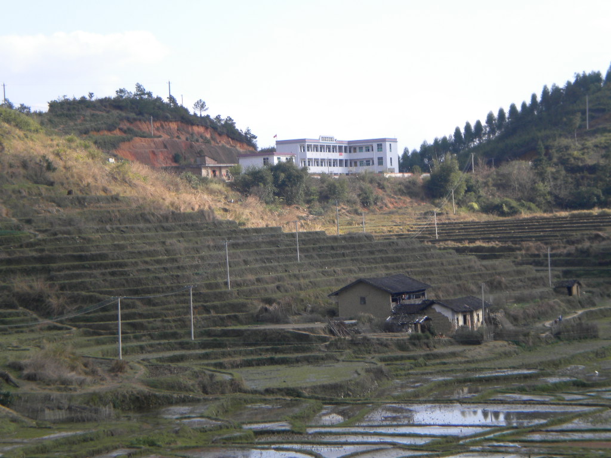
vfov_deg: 14.1
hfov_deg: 18.7
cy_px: 229
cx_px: 306
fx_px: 1853
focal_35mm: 105
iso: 80
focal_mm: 18.9
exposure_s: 1/157
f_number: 5.9
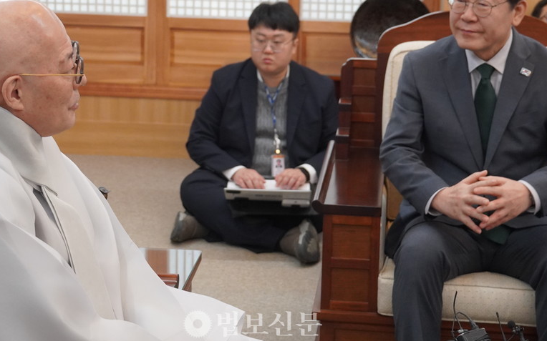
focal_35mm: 83
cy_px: 120
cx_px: 242
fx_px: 1232
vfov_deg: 15.8
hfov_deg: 25.0
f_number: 5
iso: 2500
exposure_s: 1/160
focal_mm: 43
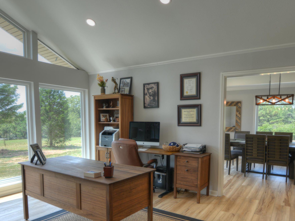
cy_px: 144
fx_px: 213
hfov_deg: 69.3
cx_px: 160
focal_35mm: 25
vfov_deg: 54.0
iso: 100
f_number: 7.1
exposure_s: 1/30
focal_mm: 10
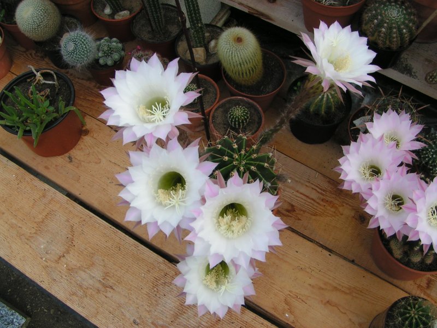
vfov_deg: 37.7
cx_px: 218
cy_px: 164
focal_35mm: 38
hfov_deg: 49.0
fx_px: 480
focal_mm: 5.8
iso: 50
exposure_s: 1/125
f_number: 4.5
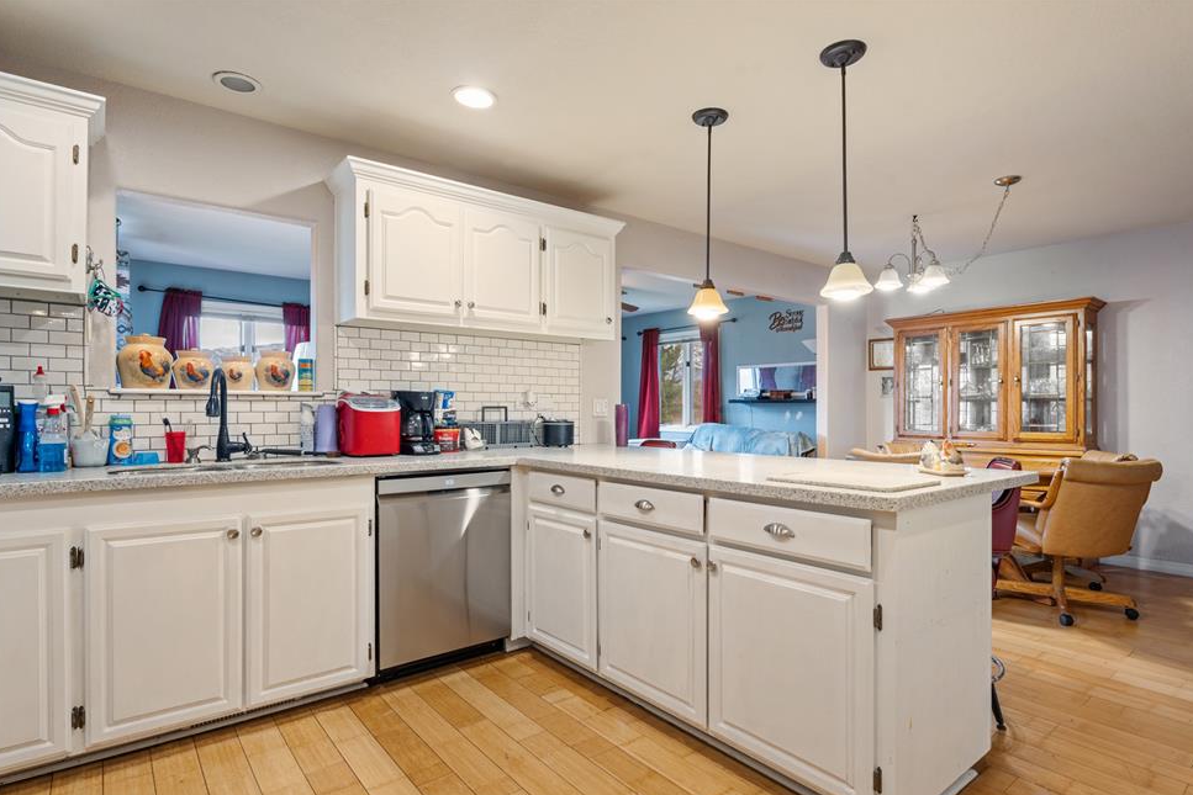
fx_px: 614
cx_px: 617
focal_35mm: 19
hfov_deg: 88.3
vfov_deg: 65.8
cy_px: 418
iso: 250
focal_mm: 17.5
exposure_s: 1
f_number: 9
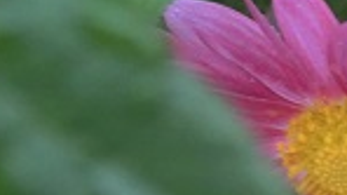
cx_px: 285
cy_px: 38
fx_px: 1158
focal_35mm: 126
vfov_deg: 9.6
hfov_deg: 16.9
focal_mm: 6.5
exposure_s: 1/30
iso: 800
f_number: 4.1
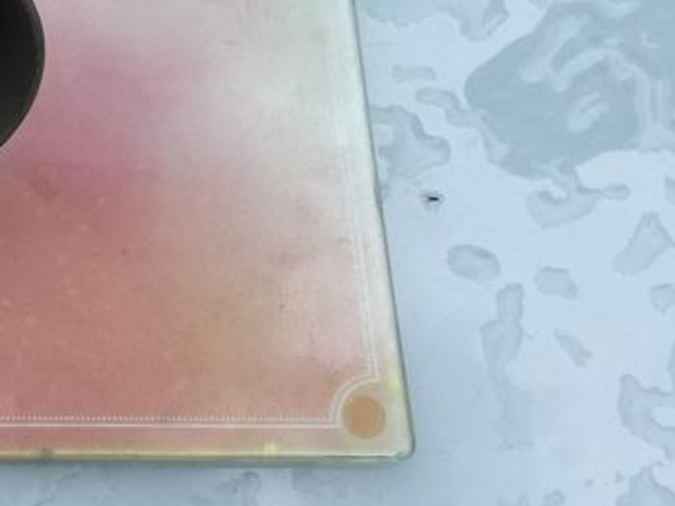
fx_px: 1735
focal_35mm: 89
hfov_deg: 20.3
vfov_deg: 16.4
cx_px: -180
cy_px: 62
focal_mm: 3.3
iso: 25
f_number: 2.4
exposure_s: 1/367
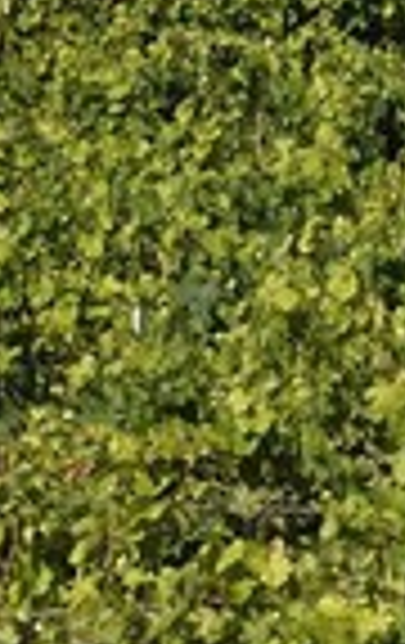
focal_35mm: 1592
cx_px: 2570
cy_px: -1441
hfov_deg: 0.8
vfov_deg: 1.3
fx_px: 27975
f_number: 14
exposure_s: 1/250
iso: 200
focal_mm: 140
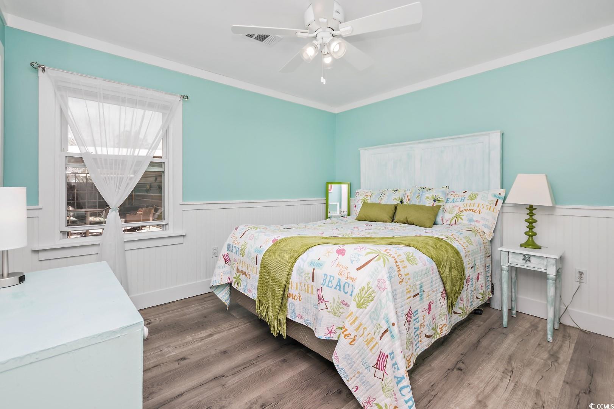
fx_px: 256
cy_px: 204
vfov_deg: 77.3
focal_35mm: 15
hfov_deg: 100.4
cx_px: 307
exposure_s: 1/200
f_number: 5.6
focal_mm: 10
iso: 100
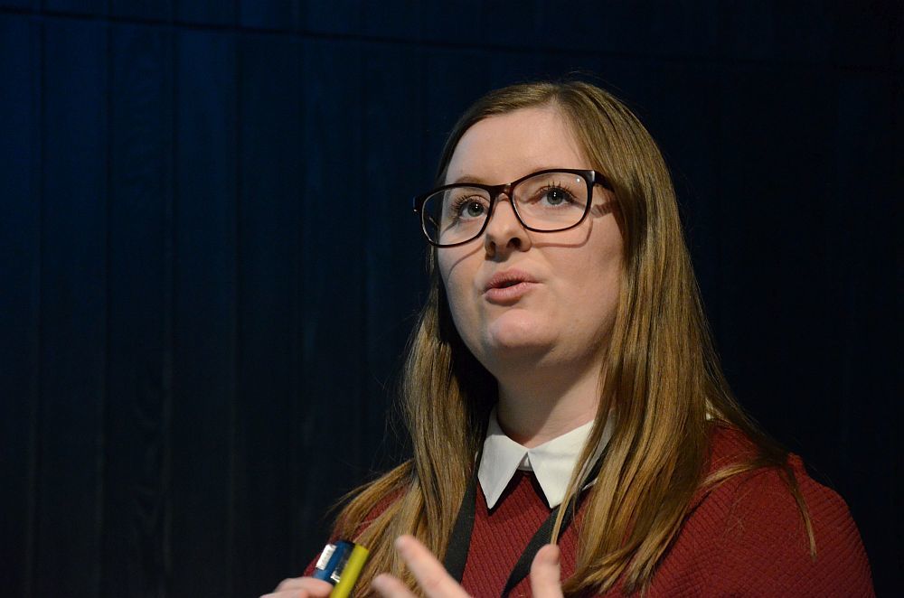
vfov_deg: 8.7
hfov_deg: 13.1
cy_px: 299
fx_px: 3946
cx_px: 452
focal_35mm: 158
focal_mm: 105
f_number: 5.6
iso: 4000
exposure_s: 1/50
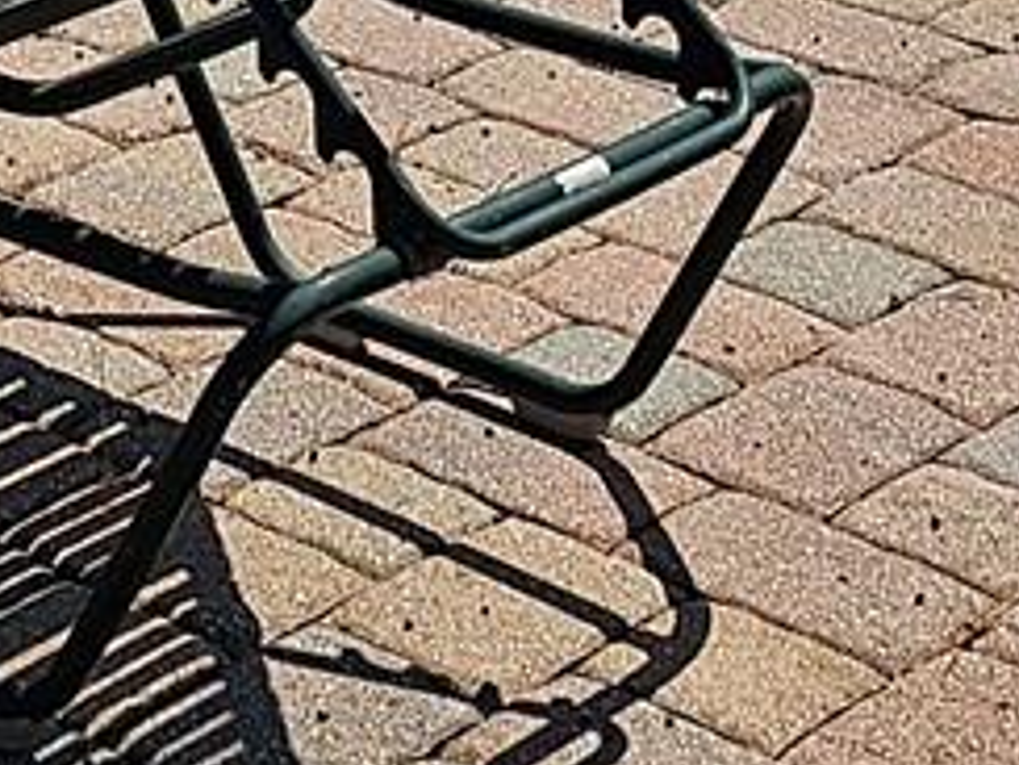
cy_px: -1250
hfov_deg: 12.4
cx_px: -505
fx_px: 4445
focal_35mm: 151
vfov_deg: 8.7
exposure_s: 1/1700
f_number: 1.7
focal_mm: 6.3
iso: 12
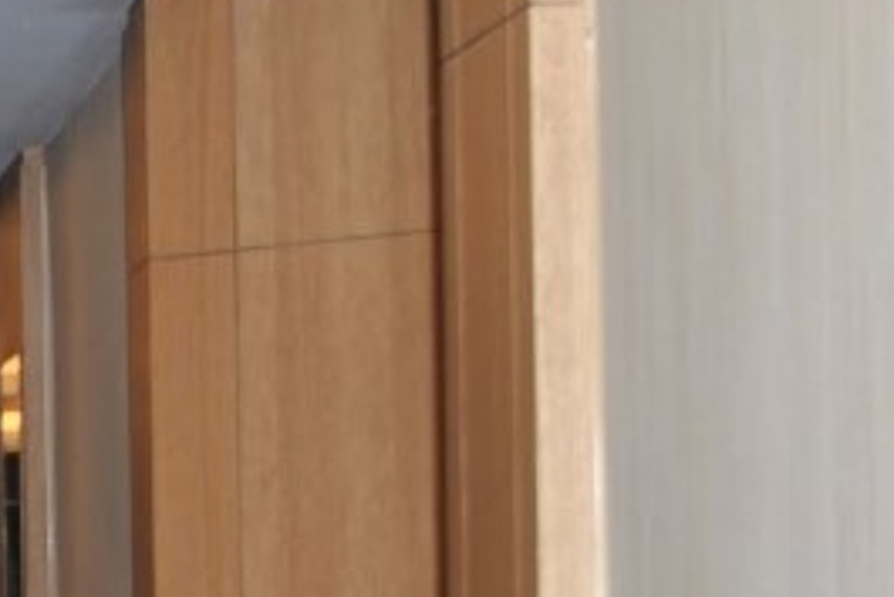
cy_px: 813
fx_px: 3876
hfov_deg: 12.2
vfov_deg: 8.7
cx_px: -676
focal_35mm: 156
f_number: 4.5
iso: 200
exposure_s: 1/60
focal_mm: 24
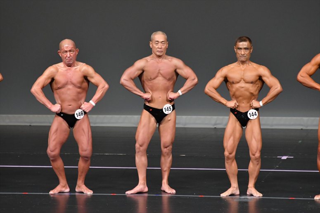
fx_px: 3065
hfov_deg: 6.0
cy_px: 106
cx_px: 160
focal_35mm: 345
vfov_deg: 4.0
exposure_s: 1/400
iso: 4000
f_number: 5.6
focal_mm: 230
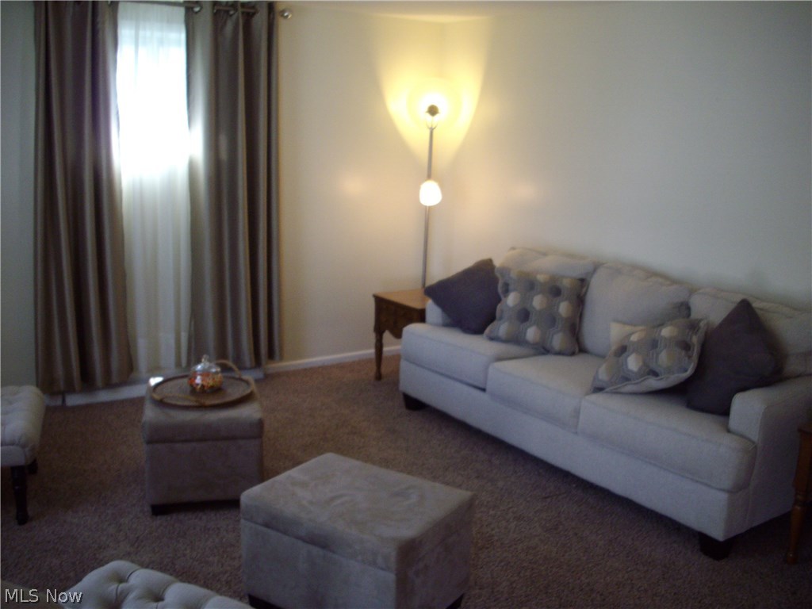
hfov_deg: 50.1
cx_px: 406
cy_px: 304
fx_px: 868
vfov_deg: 38.7
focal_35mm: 37
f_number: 2.8
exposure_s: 1/50
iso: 160
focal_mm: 6.2
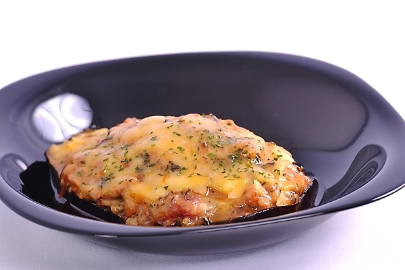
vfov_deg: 4.7
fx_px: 3290
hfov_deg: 7.0
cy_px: 135
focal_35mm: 292
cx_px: 202
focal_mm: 195
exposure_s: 1/160
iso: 100
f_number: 7.1
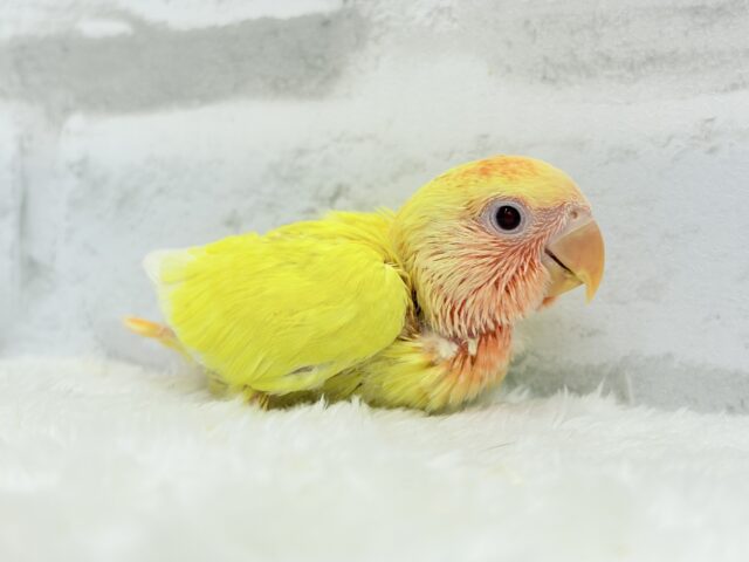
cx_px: 374
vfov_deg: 28.0
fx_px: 1125
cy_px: 281
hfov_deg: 36.8
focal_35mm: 52
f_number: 1.6
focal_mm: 5.96
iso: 40
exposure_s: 1/50
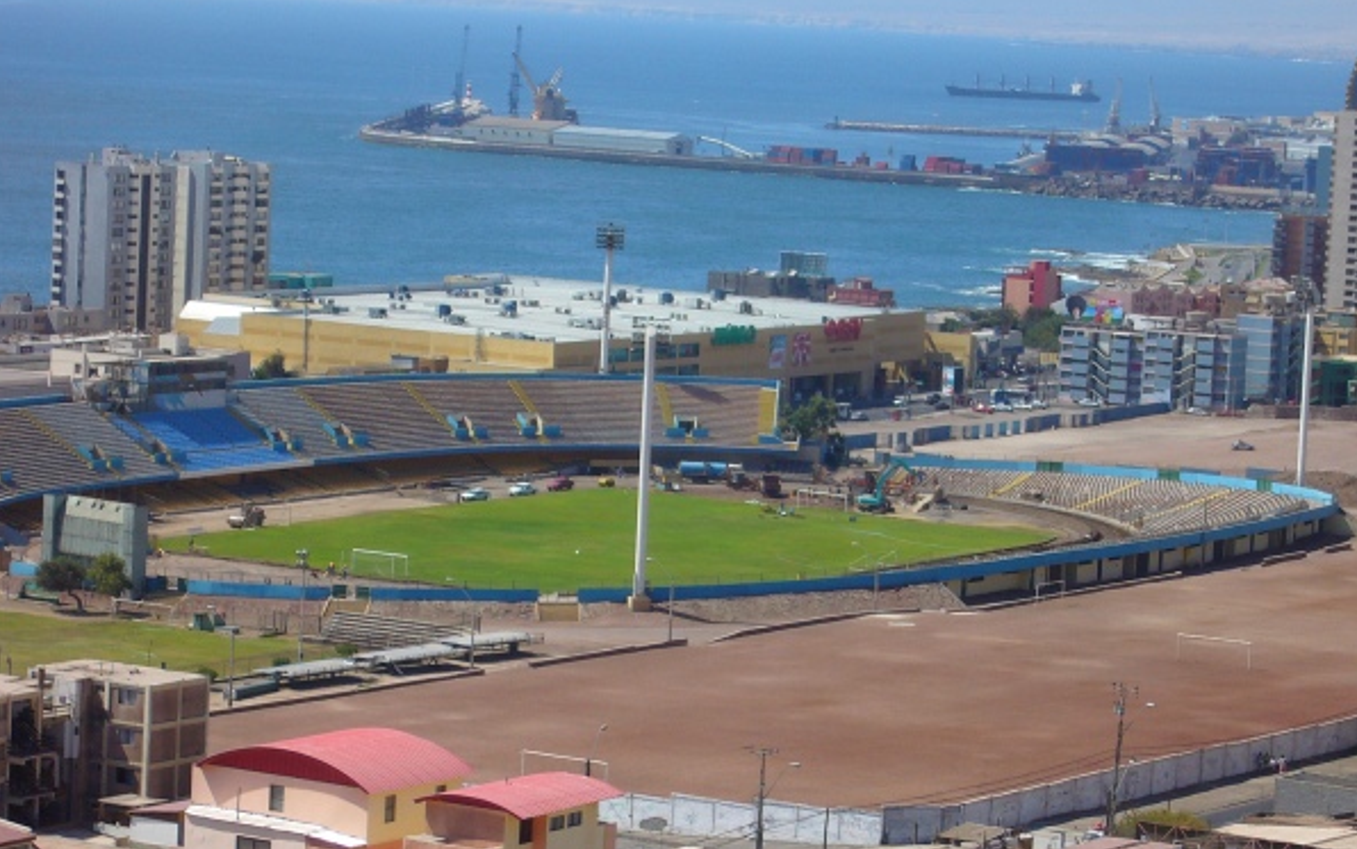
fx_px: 4144
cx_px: 676
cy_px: 483
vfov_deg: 11.7
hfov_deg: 18.6
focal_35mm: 112
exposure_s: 1/400
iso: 80
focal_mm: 17.4
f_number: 5
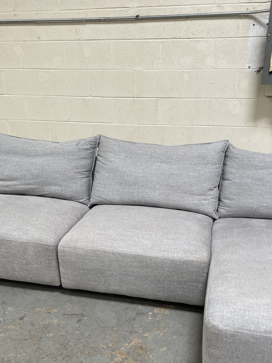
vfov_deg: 53.4
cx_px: 142
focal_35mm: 34
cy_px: 226
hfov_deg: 41.8
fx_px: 356
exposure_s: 1/60
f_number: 1.6
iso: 80
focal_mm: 4.2
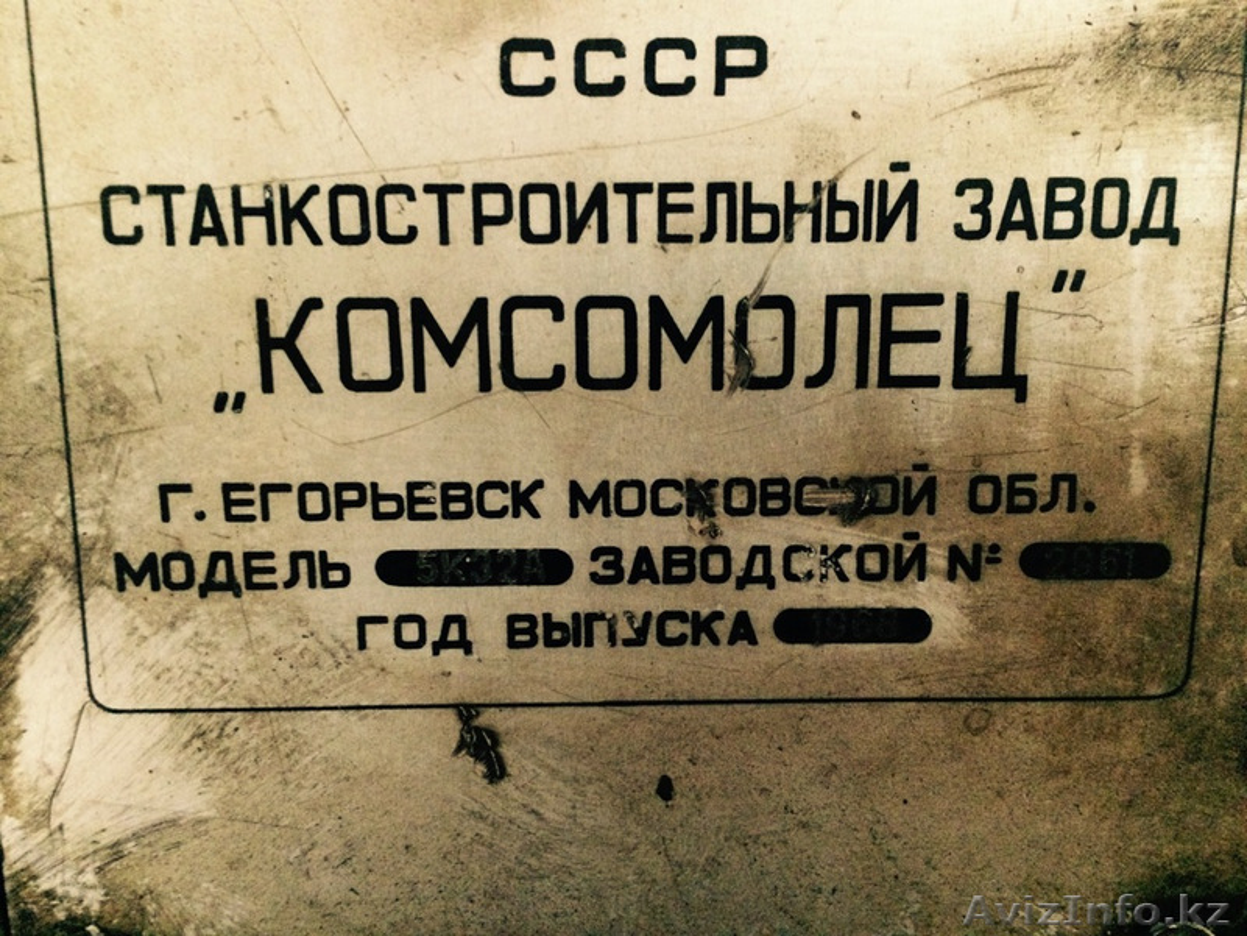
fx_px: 1045
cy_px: 468
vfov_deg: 48.2
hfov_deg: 61.7
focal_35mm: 29
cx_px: 624
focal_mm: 4.15
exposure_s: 1/15
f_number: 2.2
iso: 500
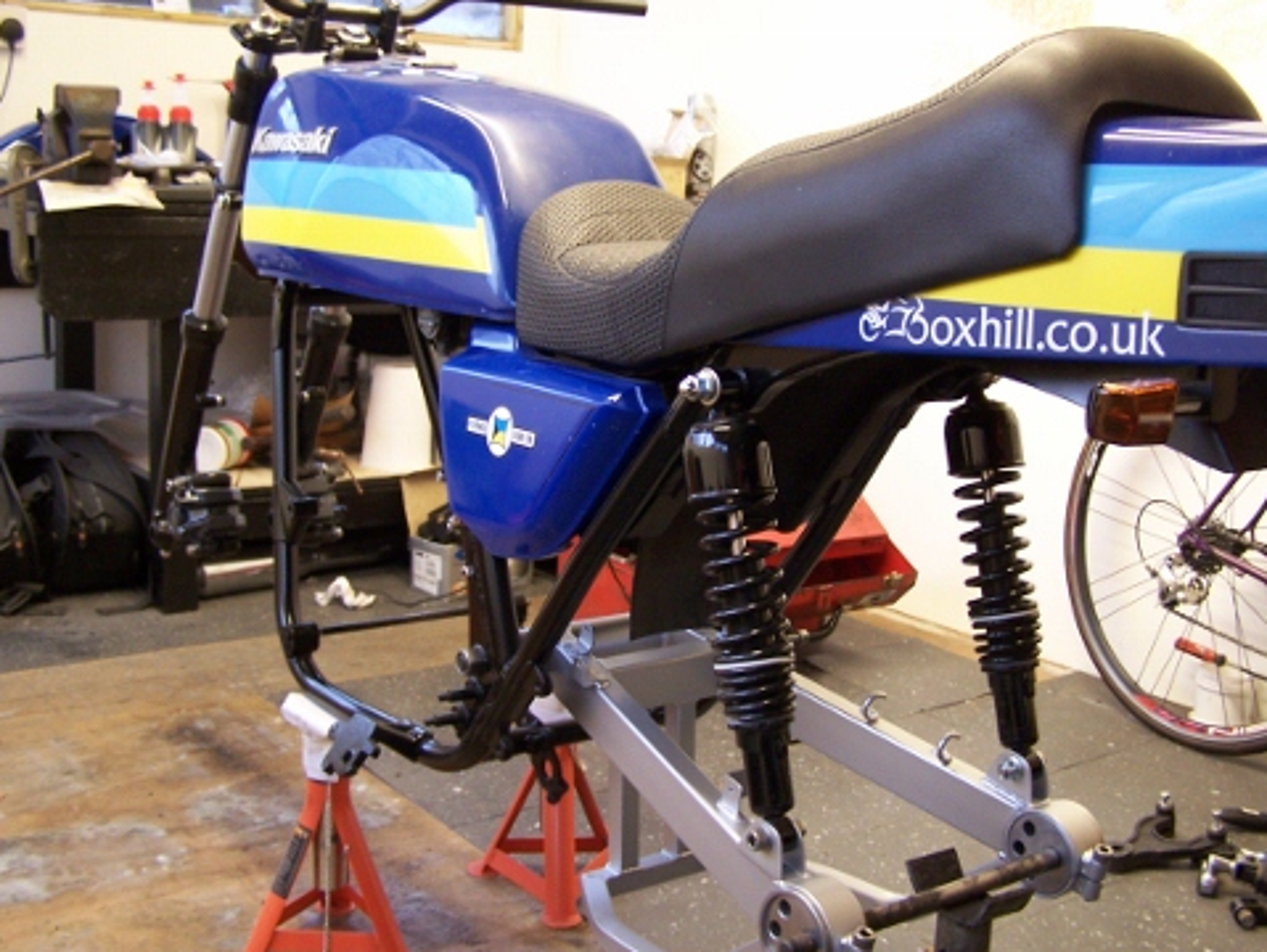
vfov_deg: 33.6
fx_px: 1575
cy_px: 472
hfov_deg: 43.8
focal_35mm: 43
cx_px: 688
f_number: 2.8
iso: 140
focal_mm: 6.3
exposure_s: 1/8
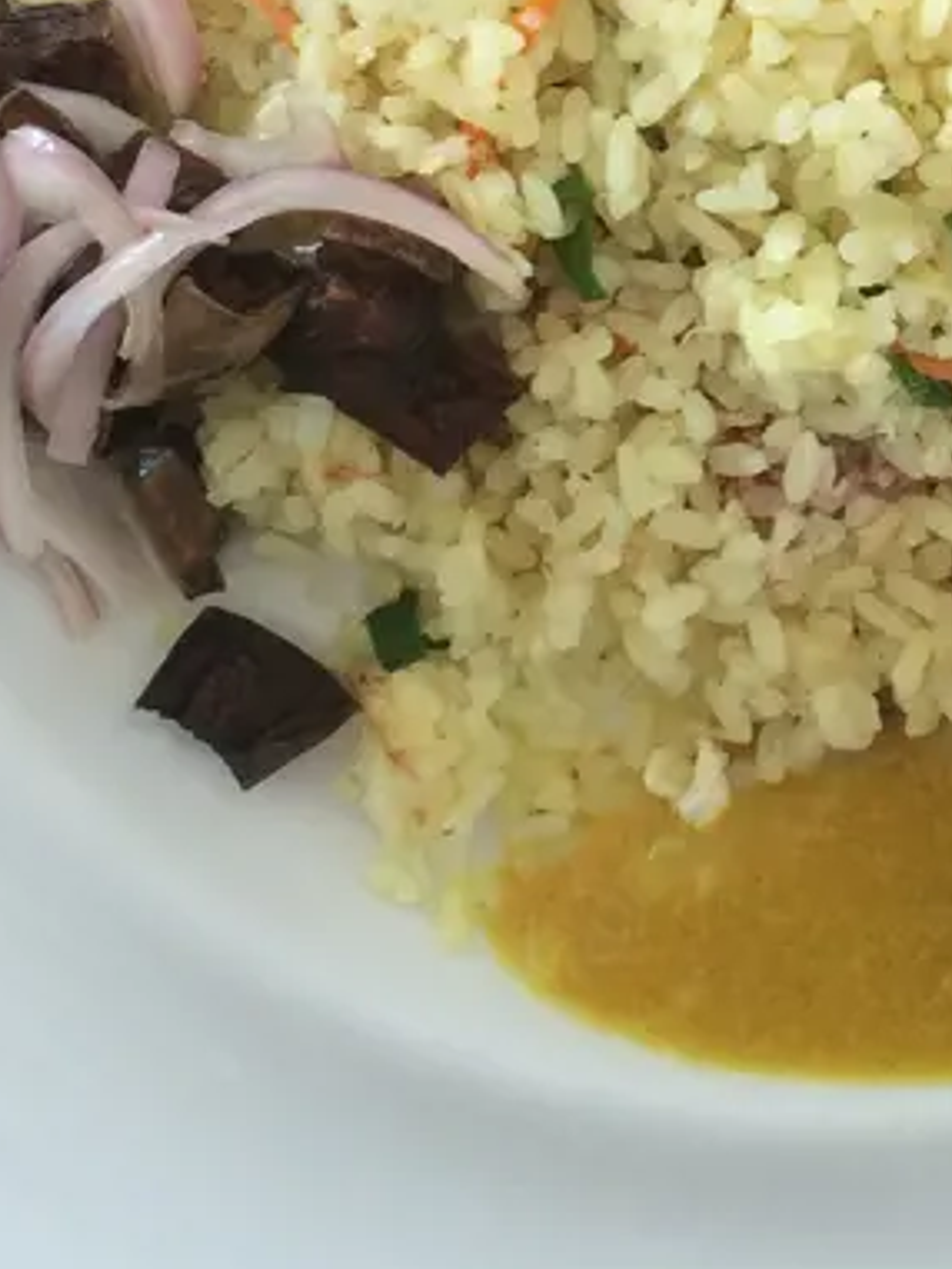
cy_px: -47
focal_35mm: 78
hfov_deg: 18.2
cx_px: 1045
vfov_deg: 23.8
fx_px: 2859
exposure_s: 1/120
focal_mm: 4.15
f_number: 2.2
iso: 40
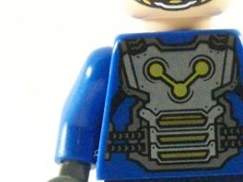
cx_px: 192
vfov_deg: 4.7
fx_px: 2232
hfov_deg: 6.2
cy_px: 109
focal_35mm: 318
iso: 400
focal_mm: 13.7
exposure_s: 1/60
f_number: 3.6
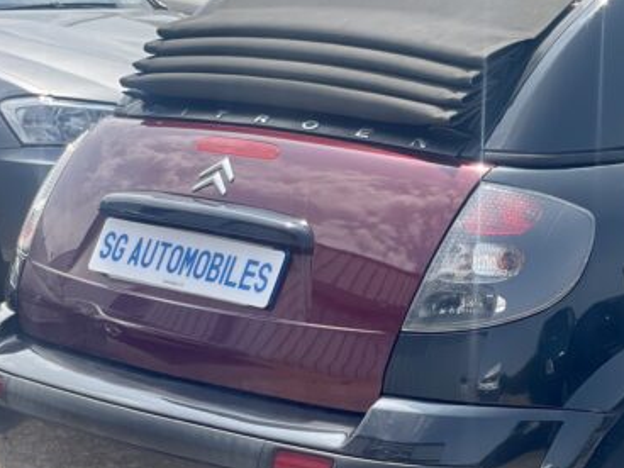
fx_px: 2037
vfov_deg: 13.1
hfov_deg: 17.1
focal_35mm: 113
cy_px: 229
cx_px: 616
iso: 32
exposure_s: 1/1199
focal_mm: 6
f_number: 2
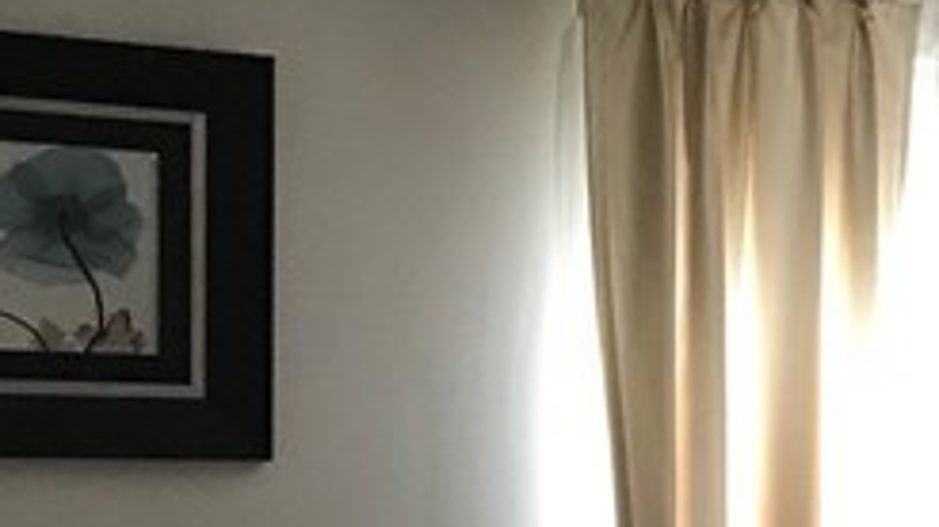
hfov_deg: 14.5
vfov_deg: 9.4
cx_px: 1767
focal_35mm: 127
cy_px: 622
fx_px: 3160
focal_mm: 3.99
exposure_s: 1/15
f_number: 1.8
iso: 50
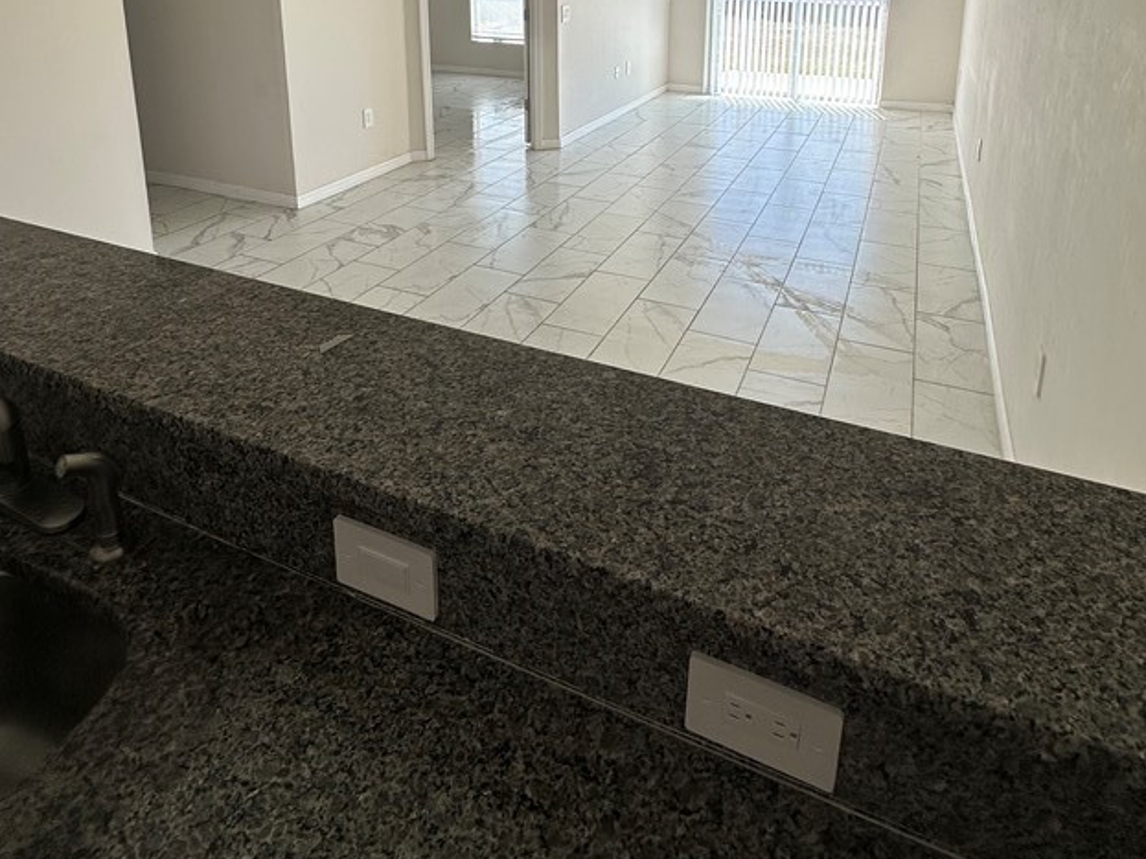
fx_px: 761
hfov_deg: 73.9
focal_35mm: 23
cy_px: 109
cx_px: 589
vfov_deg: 52.7
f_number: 2.2
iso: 40
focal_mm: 2.22
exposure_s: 1/152
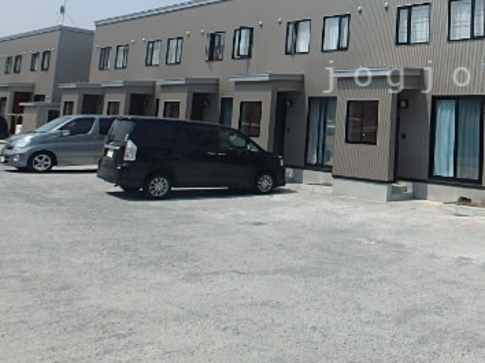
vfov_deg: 36.5
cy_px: 77
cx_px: 416
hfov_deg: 45.4
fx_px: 532
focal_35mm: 38
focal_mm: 3.7
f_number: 6
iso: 125
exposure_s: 1/800
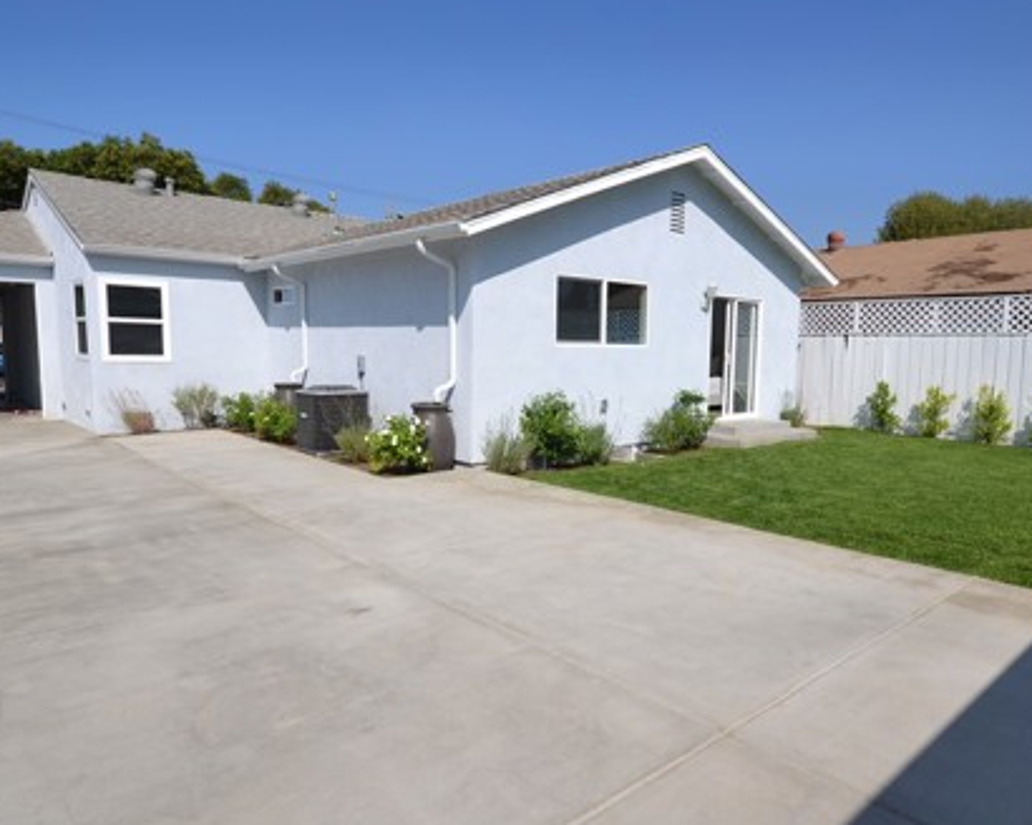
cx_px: 546
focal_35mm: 22
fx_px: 672
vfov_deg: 63.1
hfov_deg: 75.0
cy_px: 421
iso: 100
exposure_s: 1/320
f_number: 9
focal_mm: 10
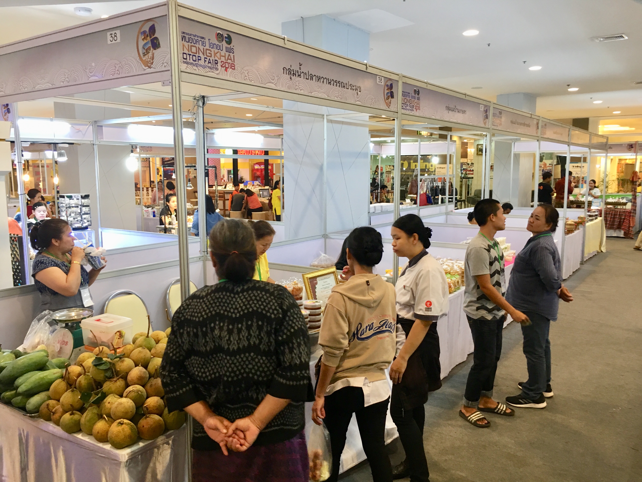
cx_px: 321
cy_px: 241
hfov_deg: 61.7
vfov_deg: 48.2
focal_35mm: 29
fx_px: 538
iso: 125
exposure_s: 1/33
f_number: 2.2
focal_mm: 4.15
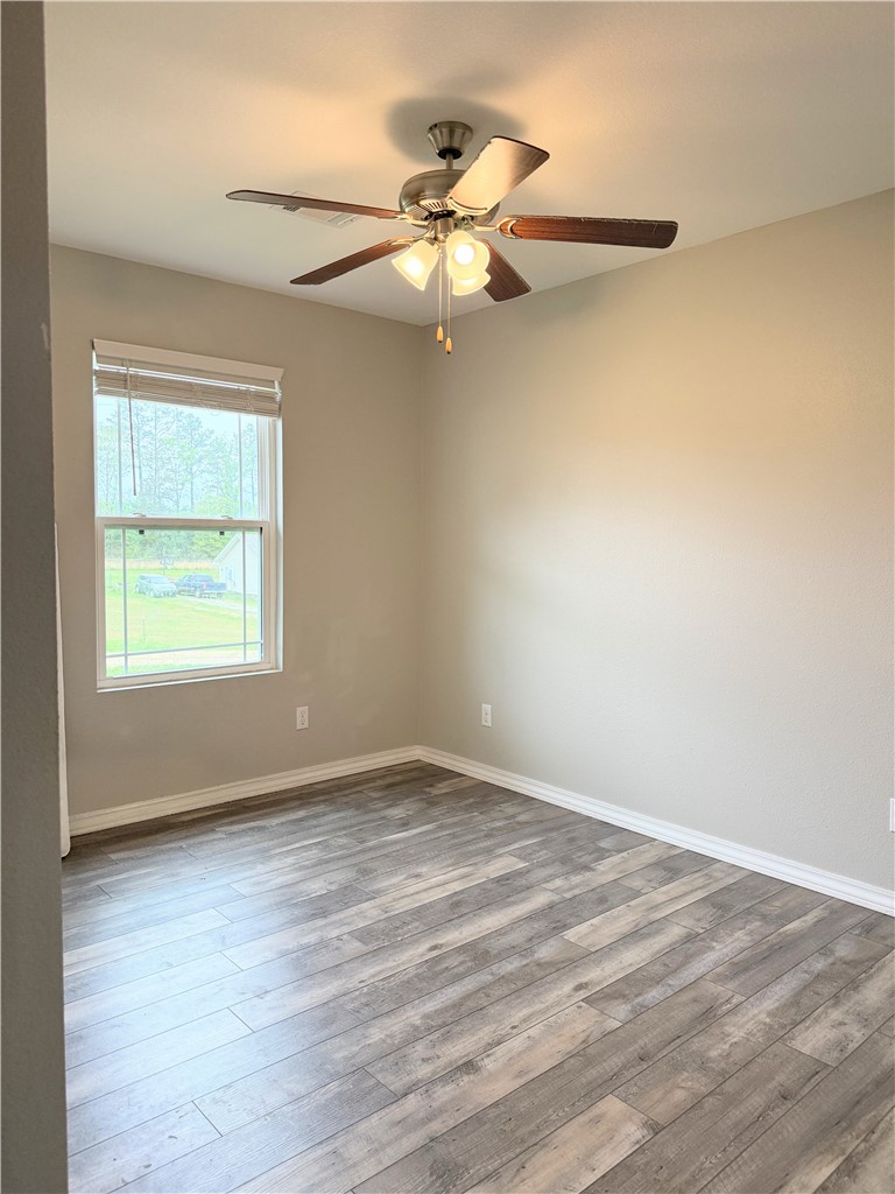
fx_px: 827
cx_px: 448
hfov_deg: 56.8
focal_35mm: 24
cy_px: 597
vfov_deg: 71.6
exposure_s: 1/213
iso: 200
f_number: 1.78
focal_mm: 6.76
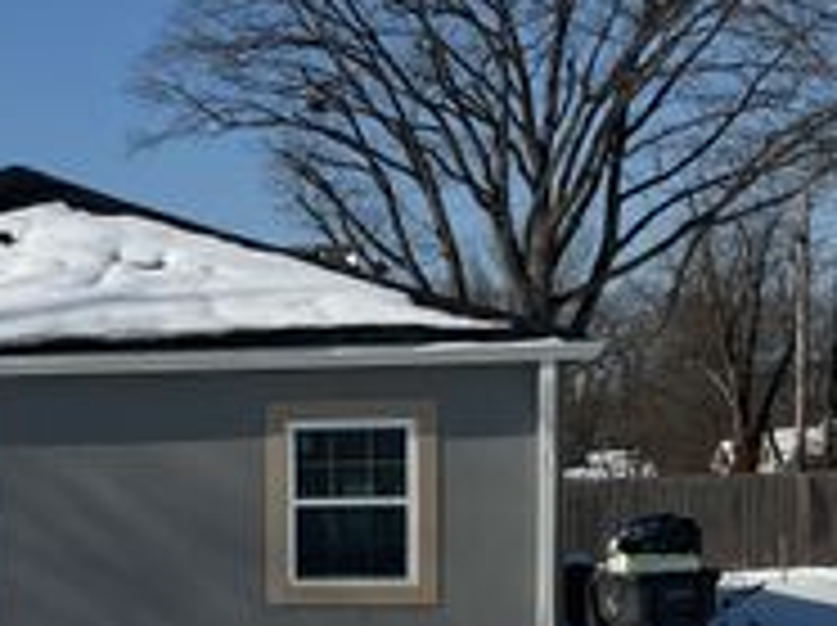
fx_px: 1884
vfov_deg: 18.6
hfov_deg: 23.1
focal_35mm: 78
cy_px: 529
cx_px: -153
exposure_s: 1/5814
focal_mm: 3
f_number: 1.8
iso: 16
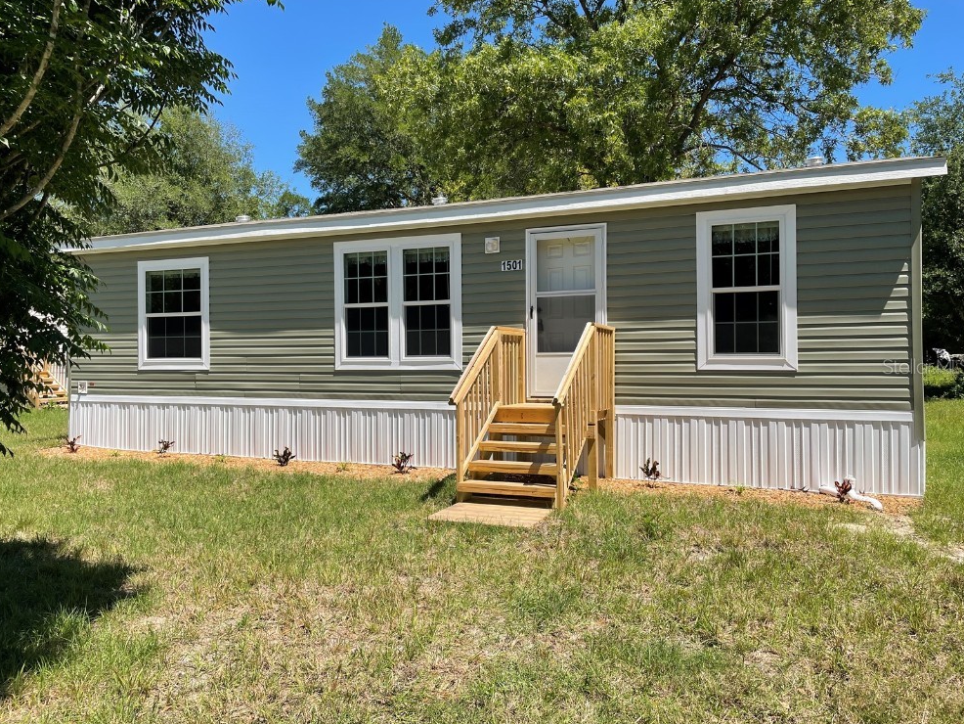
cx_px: 474
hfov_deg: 65.3
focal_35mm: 27
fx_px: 752
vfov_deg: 51.4
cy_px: 366
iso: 32
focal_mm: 4.2
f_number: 1.6
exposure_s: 1/2882
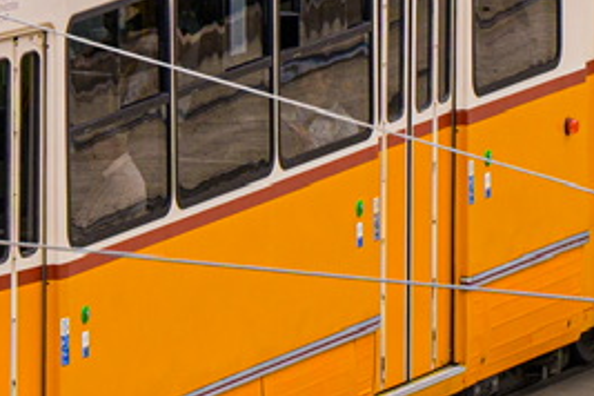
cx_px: 385
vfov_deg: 2.0
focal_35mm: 695
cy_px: -91
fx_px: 11467
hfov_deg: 3.0
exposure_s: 1/500
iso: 400
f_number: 9
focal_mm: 145
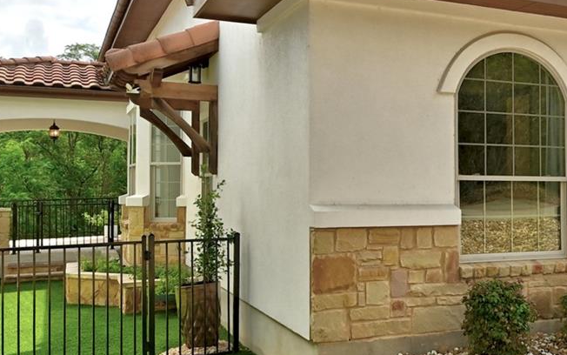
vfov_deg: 25.9
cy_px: 124
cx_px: 544
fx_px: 767
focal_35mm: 50
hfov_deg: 37.1
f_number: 10
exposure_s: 1/320
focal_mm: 15.5
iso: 400
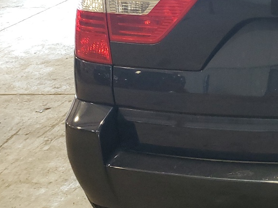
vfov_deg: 20.0
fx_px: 578
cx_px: 328
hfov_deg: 24.6
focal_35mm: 72
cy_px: 14
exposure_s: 1/60.2
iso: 114
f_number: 1.5
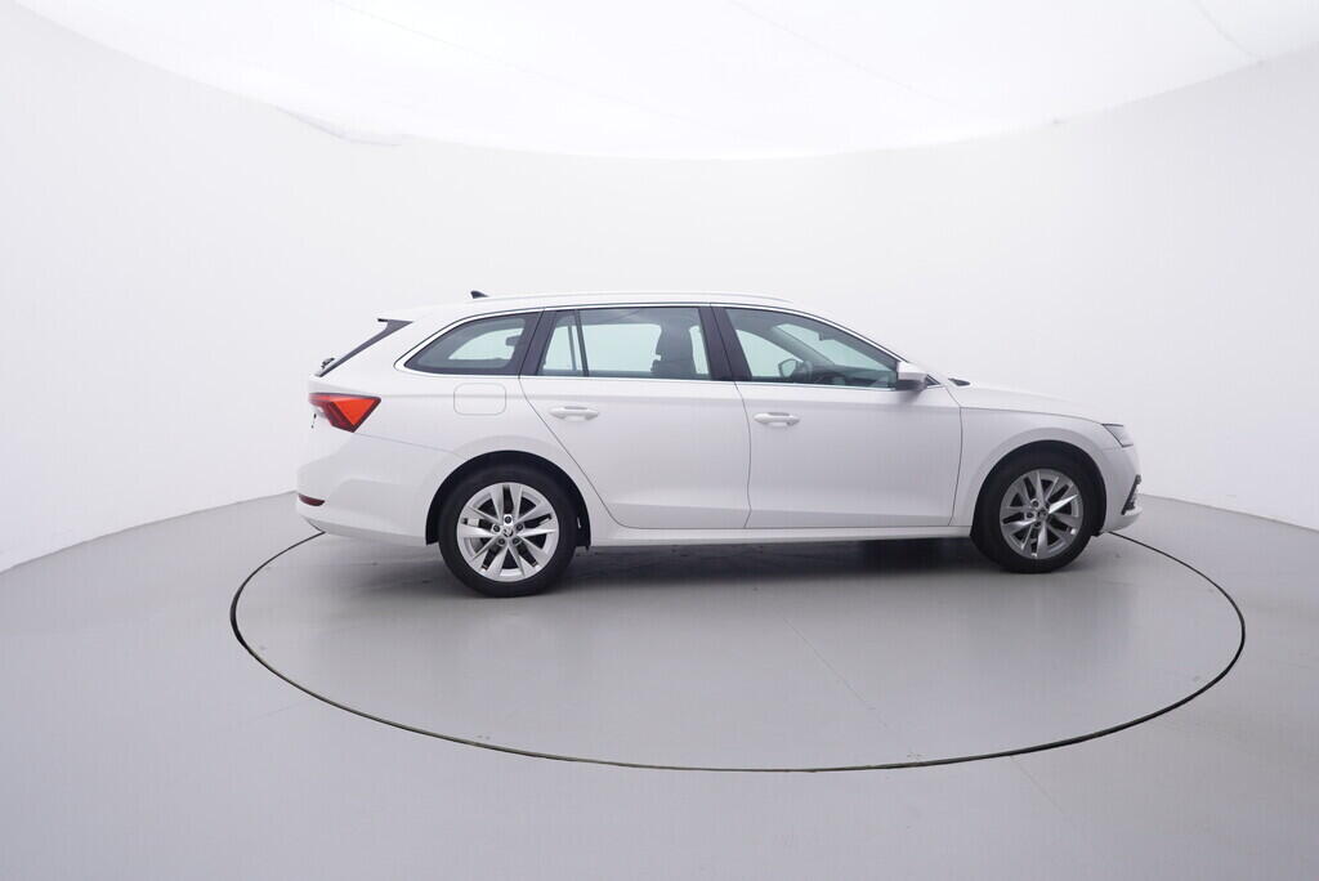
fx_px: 825
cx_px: 660
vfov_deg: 56.2
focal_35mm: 22
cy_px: 440
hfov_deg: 77.3
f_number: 5
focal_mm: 15
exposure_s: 1/80
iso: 200
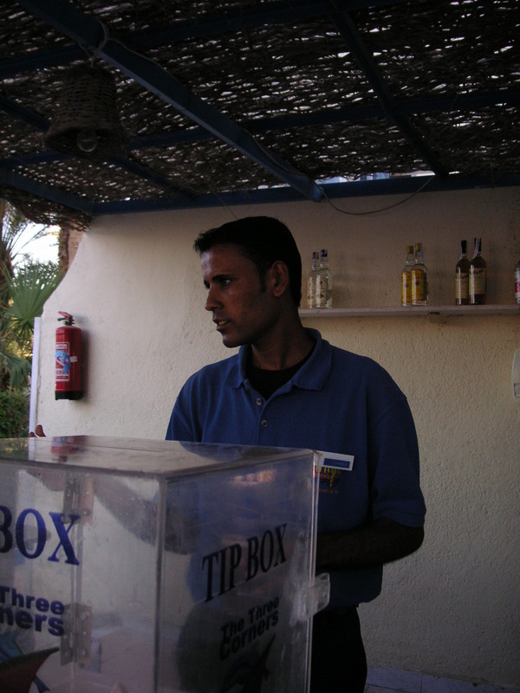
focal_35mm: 37
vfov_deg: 50.1
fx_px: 741
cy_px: 346
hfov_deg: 38.7
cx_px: 260
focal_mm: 6.1
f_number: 2.8
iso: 50
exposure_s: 1/125
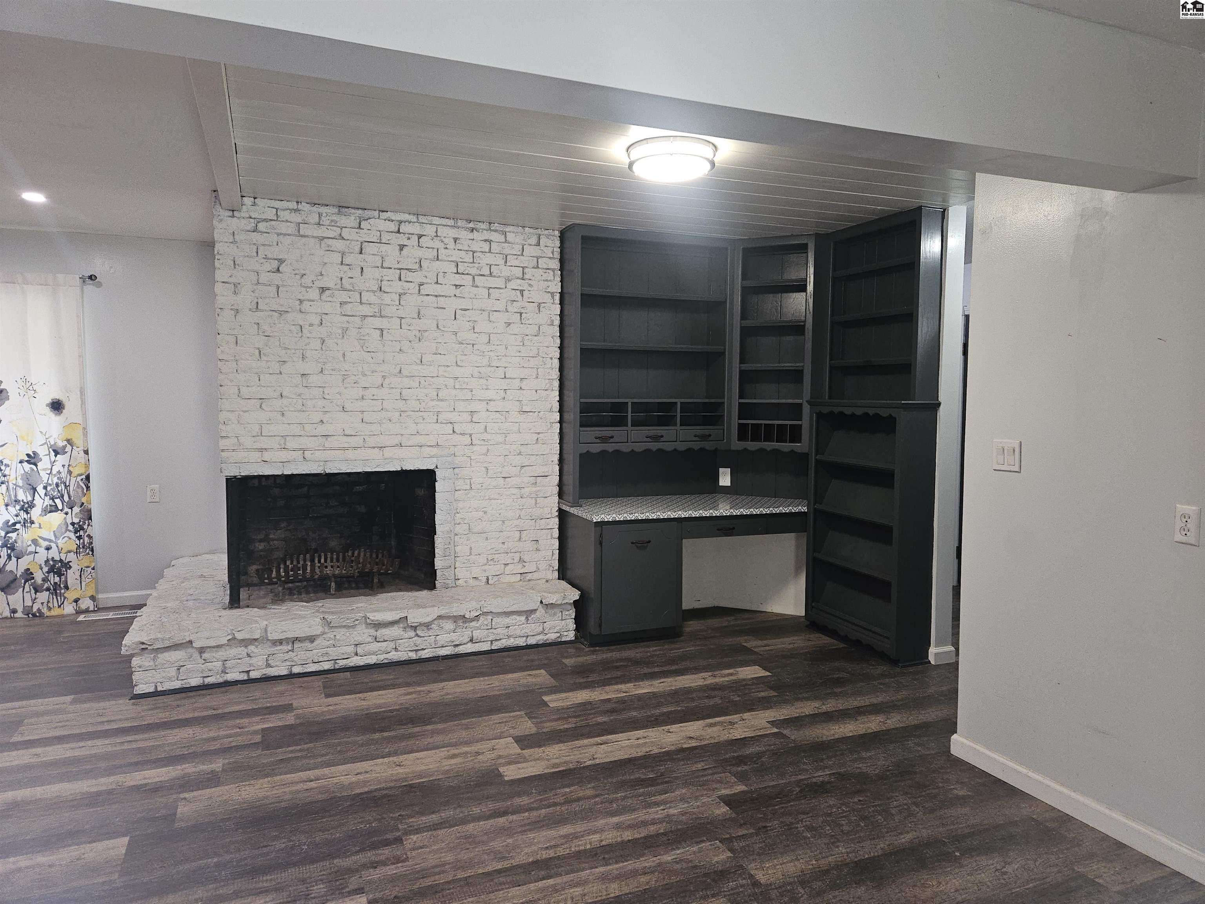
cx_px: 602
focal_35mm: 23
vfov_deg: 58.9
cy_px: 452
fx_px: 801
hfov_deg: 73.9
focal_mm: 5.4
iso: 100
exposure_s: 1/30
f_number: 1.8
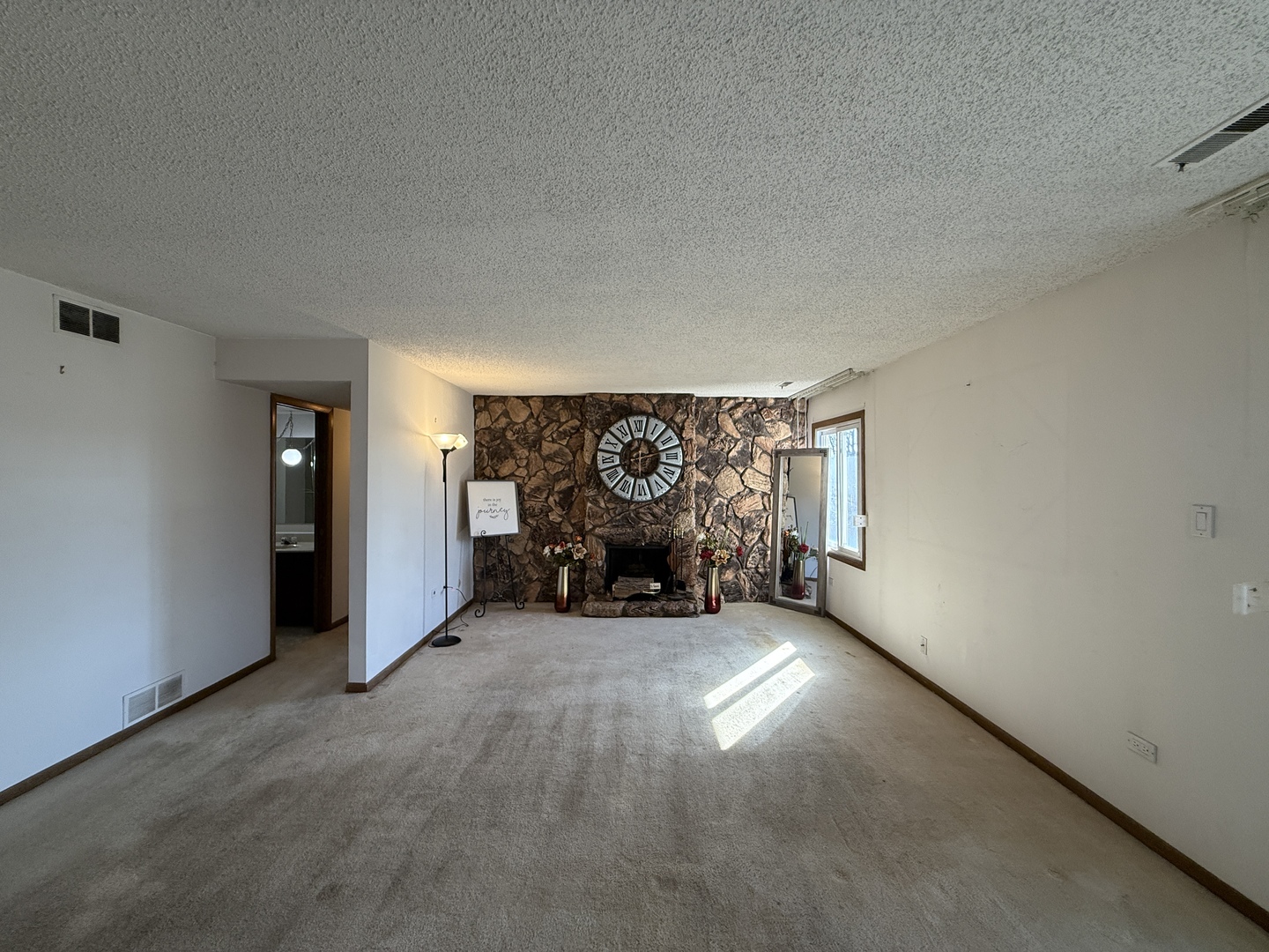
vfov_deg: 85.7
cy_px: 476
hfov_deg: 102.1
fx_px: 513
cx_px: 634
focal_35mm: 14
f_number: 2.2
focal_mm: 2.22
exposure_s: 1/120
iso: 160
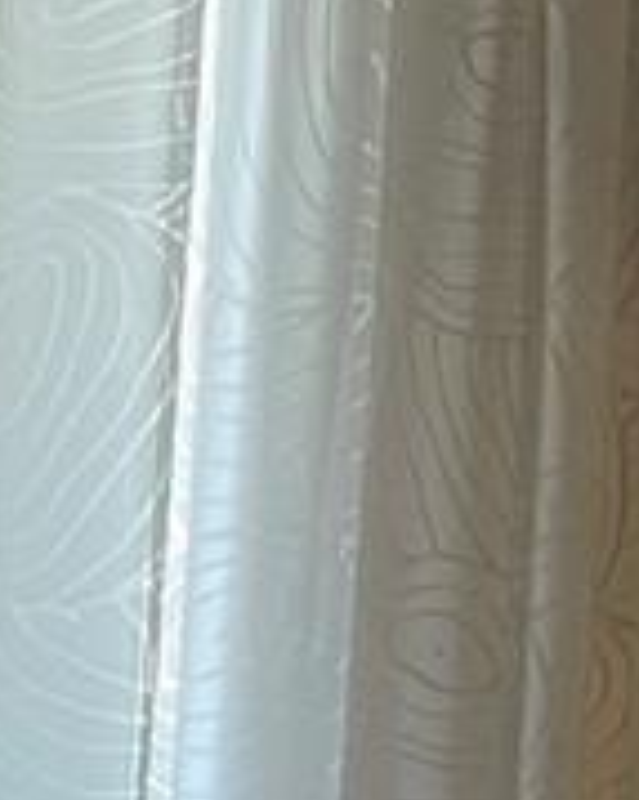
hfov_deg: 9.1
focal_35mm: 170
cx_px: 201
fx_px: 4022
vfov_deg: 10.1
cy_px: 1801
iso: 500
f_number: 1.6
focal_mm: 5.1
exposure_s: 1/60
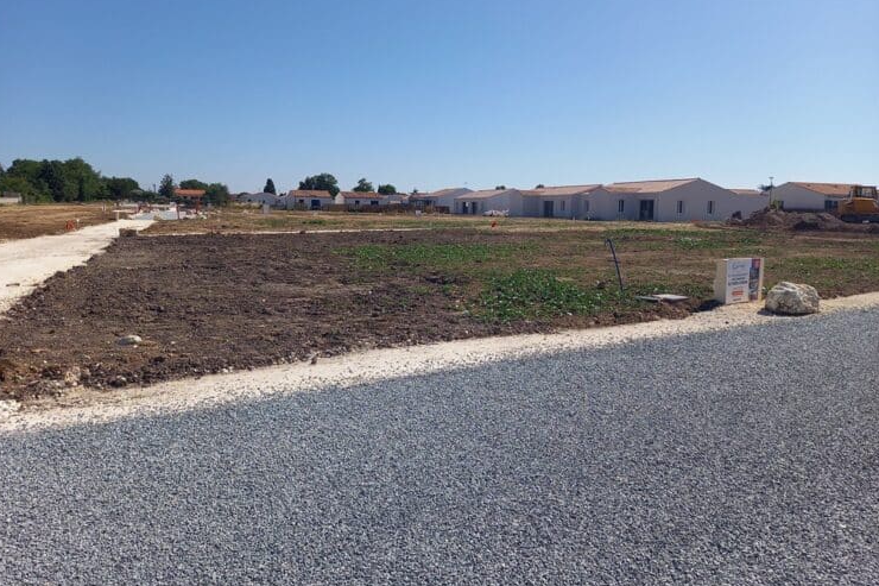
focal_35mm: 27
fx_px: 659
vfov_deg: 47.9
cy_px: 277
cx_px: 425
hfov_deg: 67.4
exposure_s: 1/1502
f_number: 2
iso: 50
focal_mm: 4.6
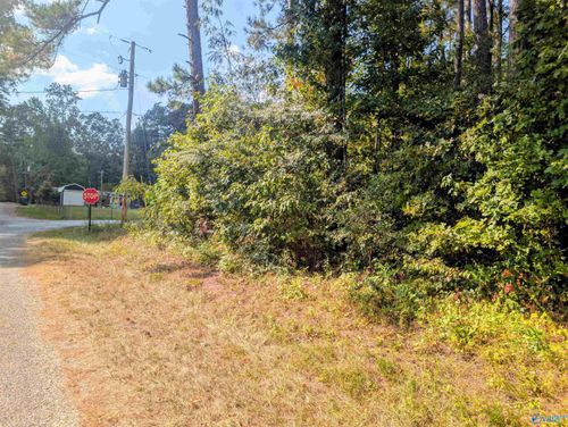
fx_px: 394
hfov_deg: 71.5
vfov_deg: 56.9
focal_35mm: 24
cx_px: 284
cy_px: 214
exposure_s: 1/791
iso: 21
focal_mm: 6.9
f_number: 1.68
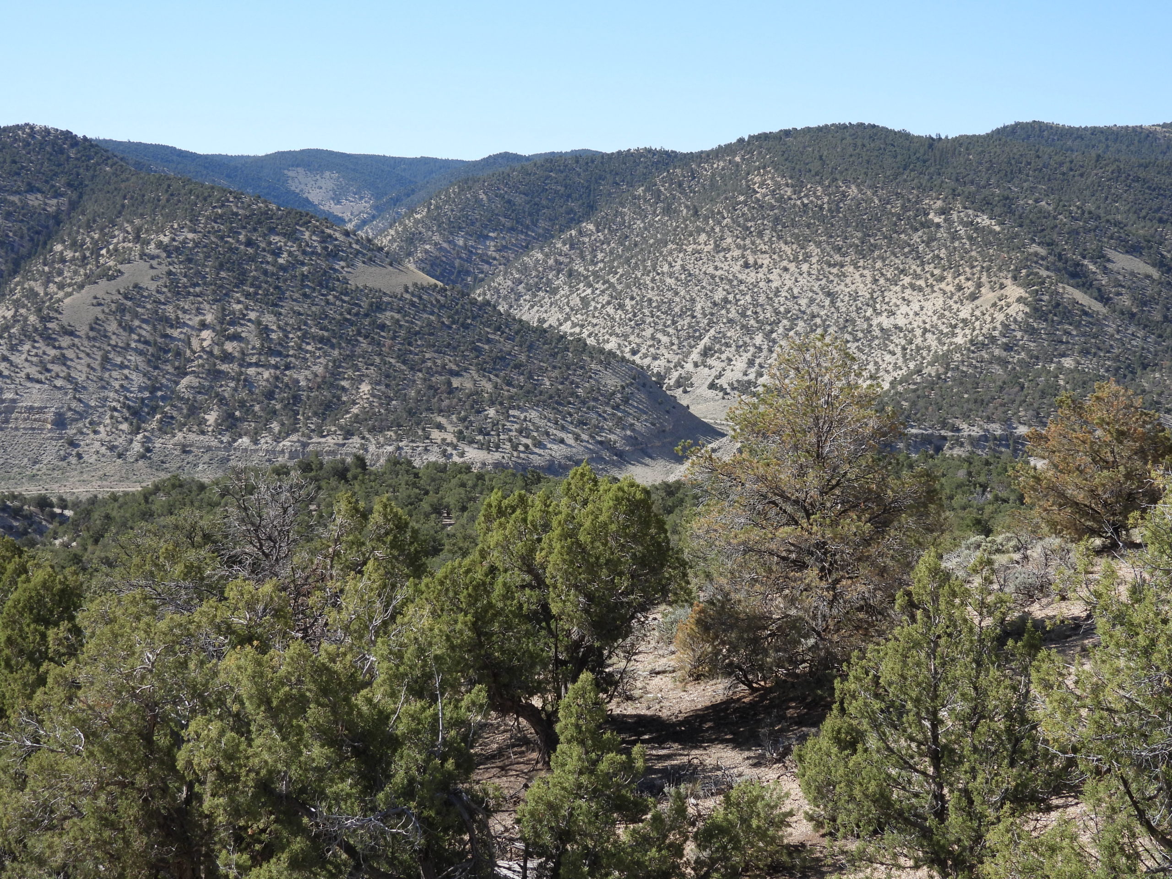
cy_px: 440
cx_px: 586
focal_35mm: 70
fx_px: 2370
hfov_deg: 27.8
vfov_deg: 21.0
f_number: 3.5
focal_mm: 12.5
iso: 100
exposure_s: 1/800
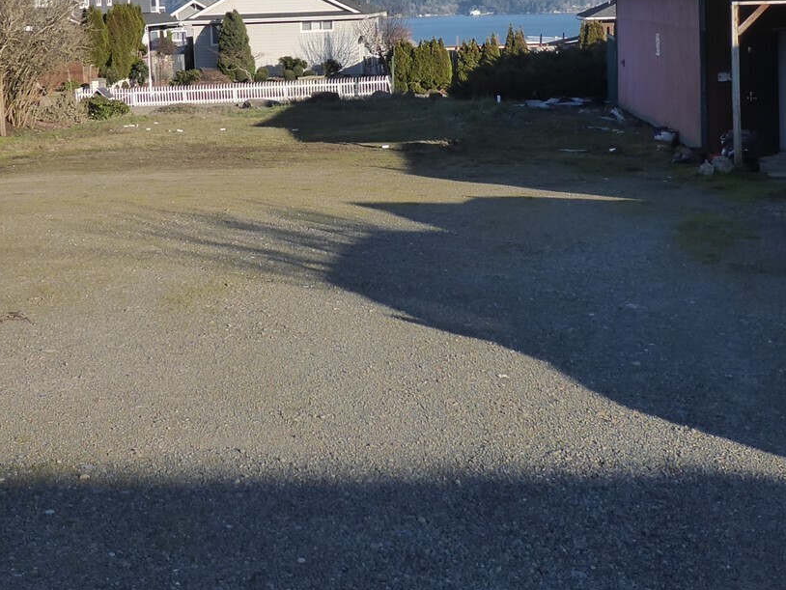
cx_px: 339
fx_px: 1295
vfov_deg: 25.3
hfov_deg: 33.7
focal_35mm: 57
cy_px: 136
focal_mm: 5
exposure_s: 1/800
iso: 160
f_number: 3.5
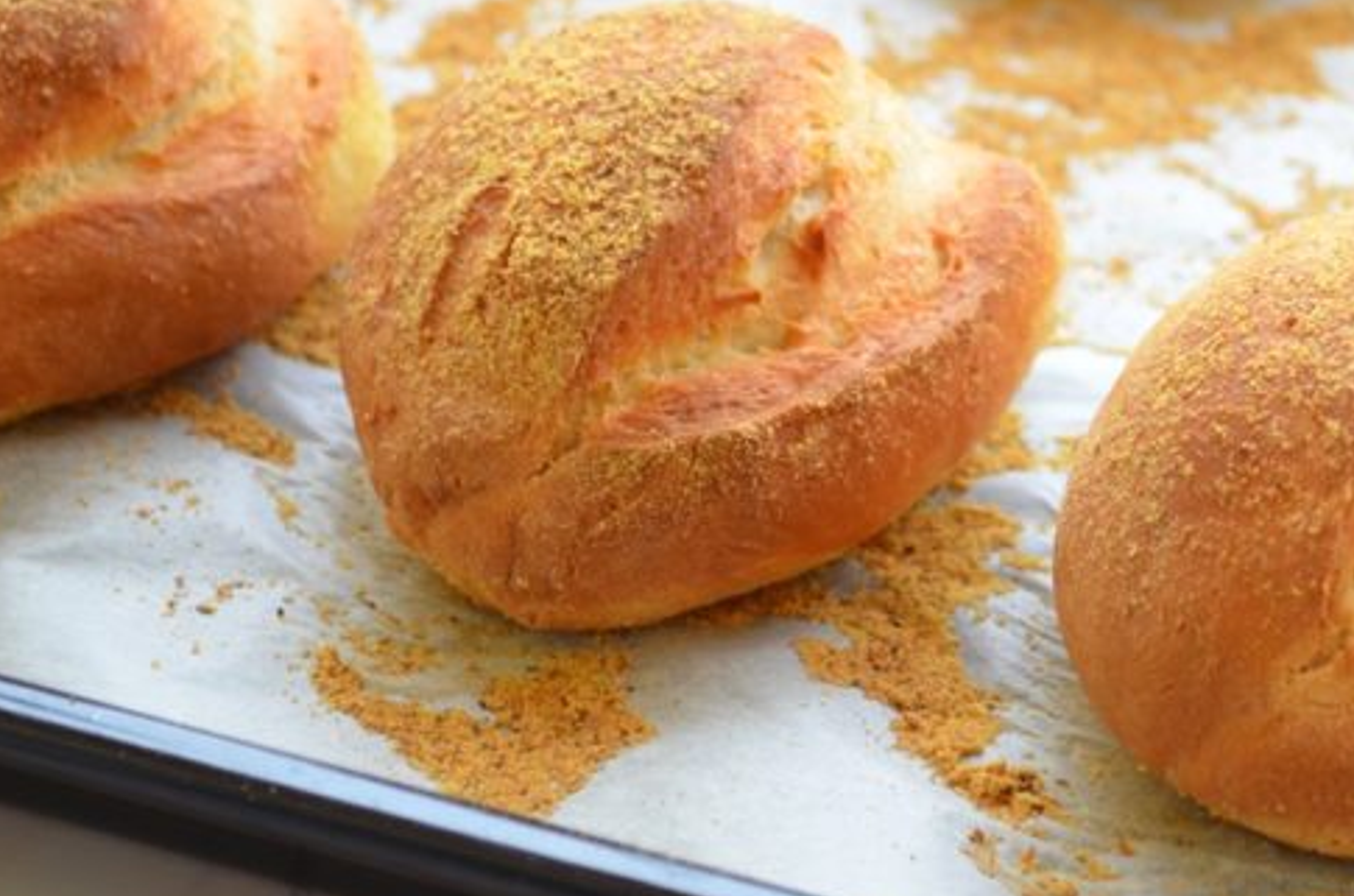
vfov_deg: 12.0
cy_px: 201
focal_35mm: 113
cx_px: 1103
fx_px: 4234
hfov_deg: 18.0
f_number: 7.1
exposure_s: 1/60
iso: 400
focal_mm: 45
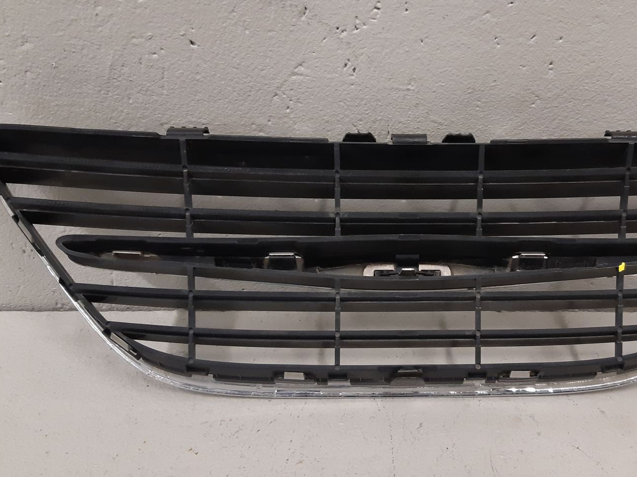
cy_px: 210
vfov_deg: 35.1
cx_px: 418
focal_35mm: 41
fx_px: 754
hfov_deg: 45.2
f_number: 1.7
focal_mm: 3.93
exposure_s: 1/50
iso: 200
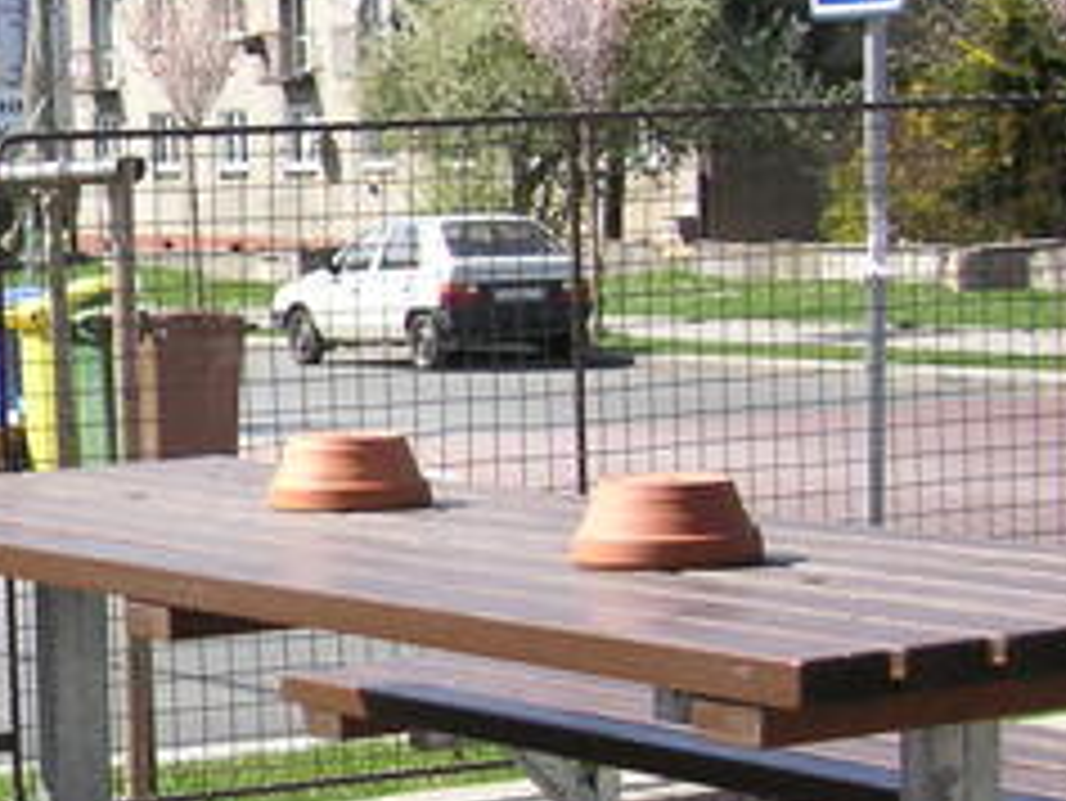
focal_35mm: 125
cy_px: 562
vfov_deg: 11.8
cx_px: -625
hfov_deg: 14.5
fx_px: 3851
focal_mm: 6.1
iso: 64
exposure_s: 1/1000
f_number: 2.8
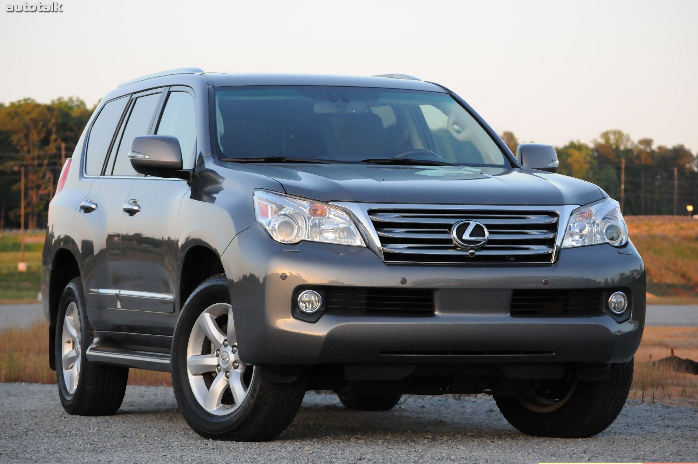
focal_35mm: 129
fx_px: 2498
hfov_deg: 15.9
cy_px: 232
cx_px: 349
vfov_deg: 10.6
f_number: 6.3
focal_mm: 86
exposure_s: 1/640
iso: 2000
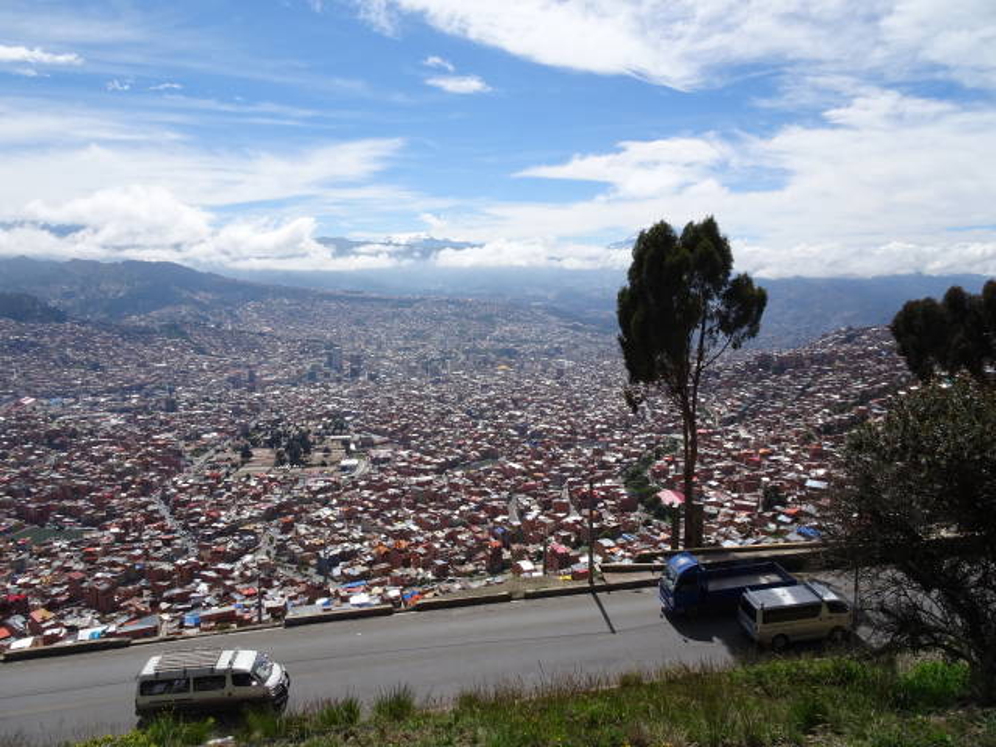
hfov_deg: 71.6
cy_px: 374
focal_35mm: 24
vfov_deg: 56.8
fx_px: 691
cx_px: 498
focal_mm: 4.1
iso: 80
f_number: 3.5
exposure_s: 1/1250
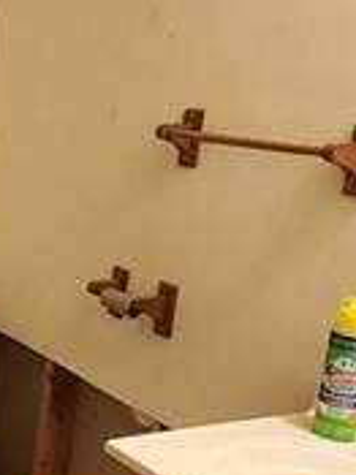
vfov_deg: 33.6
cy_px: 299
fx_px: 783
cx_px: -250
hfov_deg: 20.0
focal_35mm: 57
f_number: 2.2
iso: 320
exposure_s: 1/40
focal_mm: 2.2
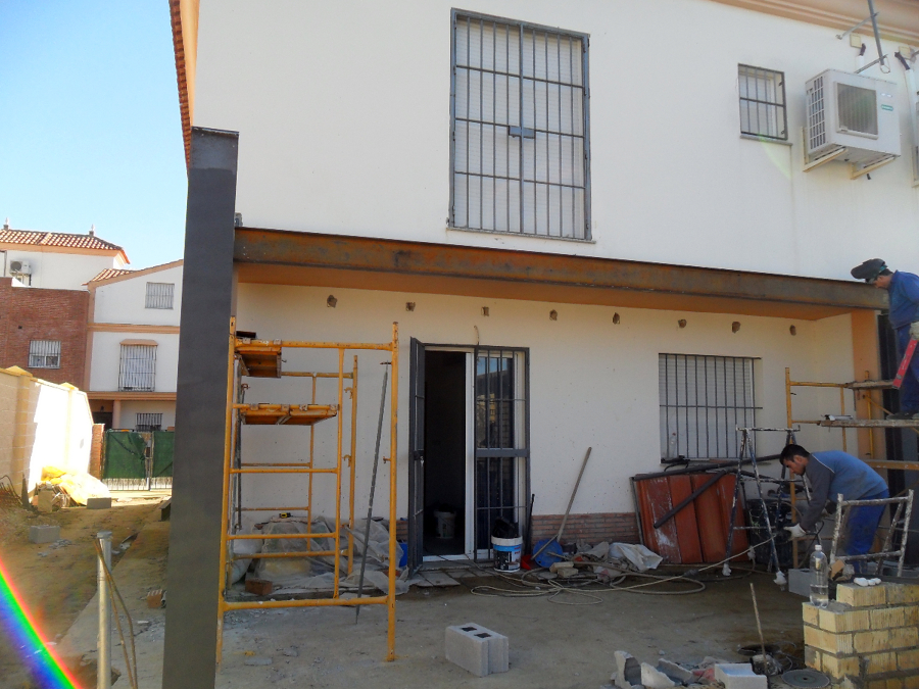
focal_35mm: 27
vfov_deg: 51.4
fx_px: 717
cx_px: 460
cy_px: 344
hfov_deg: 65.3
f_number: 3.5
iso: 100
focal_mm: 4.9
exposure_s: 1/500
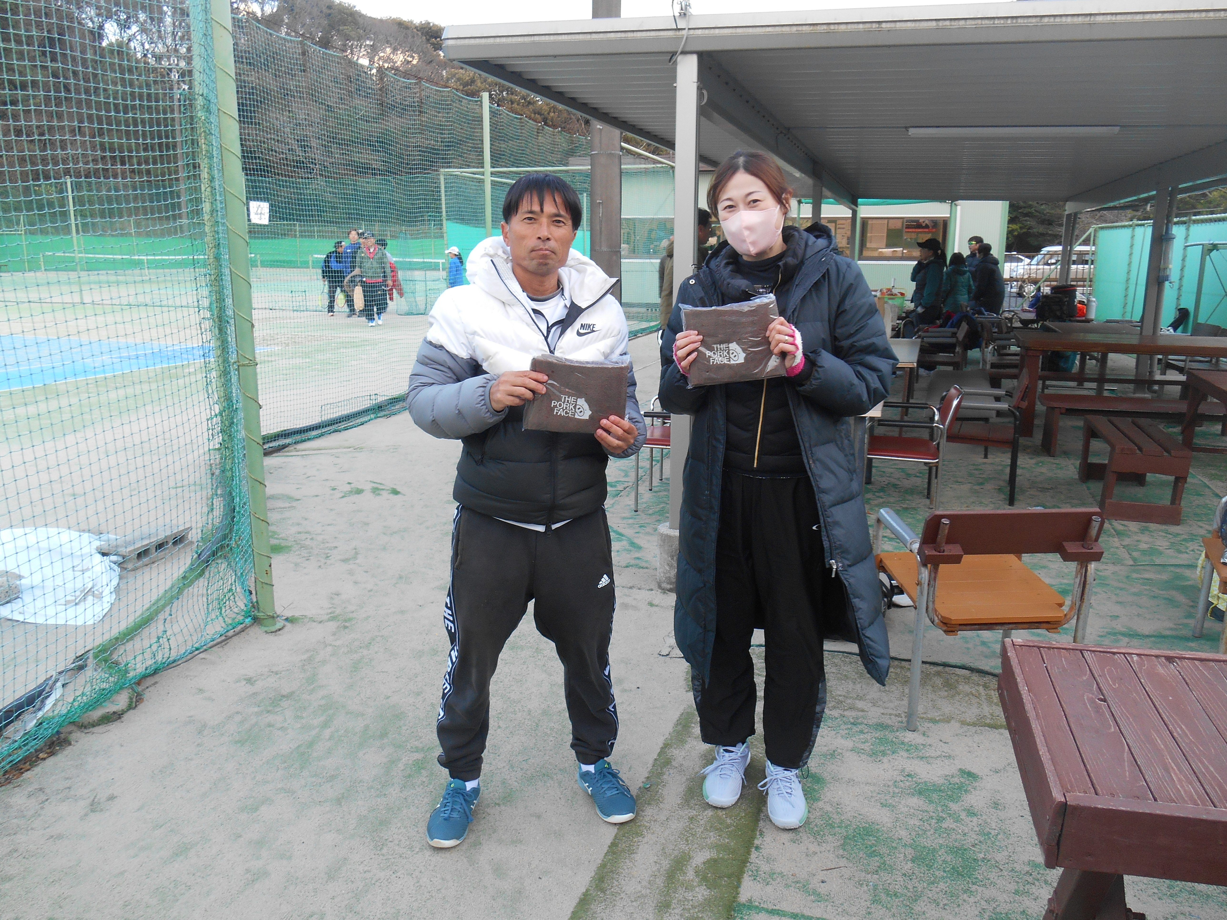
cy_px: 460
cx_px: 614
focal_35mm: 26
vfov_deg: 53.1
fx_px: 922
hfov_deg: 67.3
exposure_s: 1/30
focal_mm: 4.7
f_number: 3.4
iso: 110
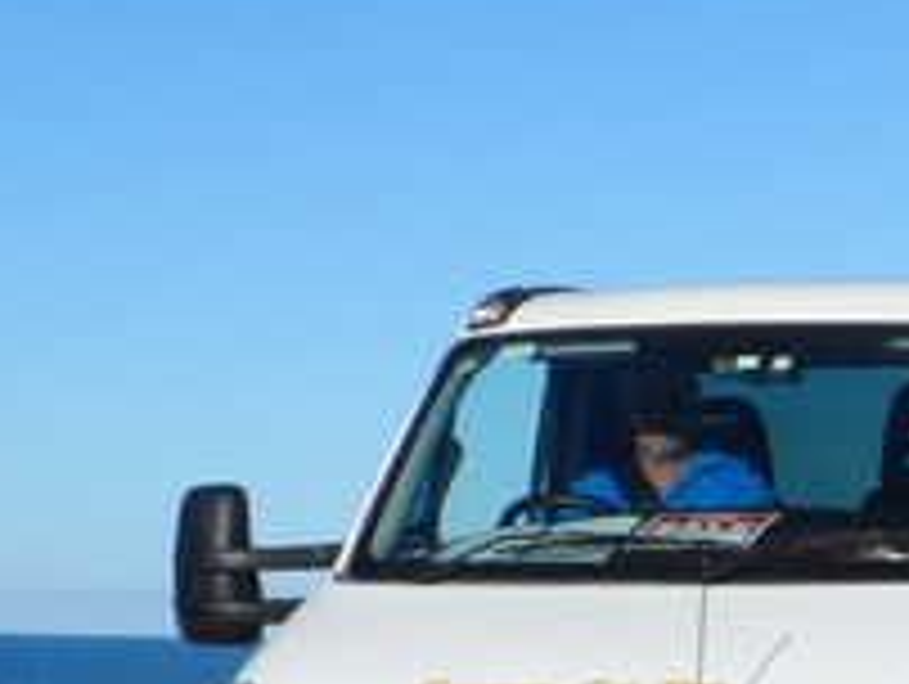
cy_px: 752
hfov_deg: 11.4
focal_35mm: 162
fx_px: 4259
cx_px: 1602
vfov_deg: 9.1
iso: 80
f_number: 5.2
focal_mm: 6.8
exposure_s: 1/500
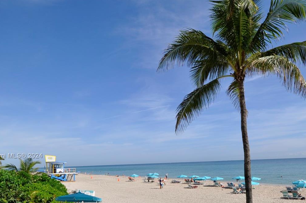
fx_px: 204
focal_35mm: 24
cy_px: 156
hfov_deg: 72.7
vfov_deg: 50.4
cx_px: 189
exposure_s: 1/400
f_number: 10
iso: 200
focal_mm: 10
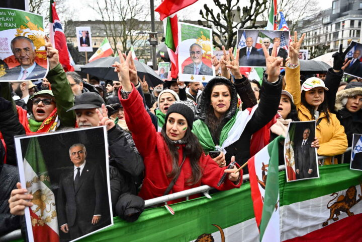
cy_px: 121
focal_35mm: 24
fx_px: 241
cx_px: 181
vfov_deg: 53.1
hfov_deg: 73.7
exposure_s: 1/200
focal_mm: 24
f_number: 4
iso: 1000
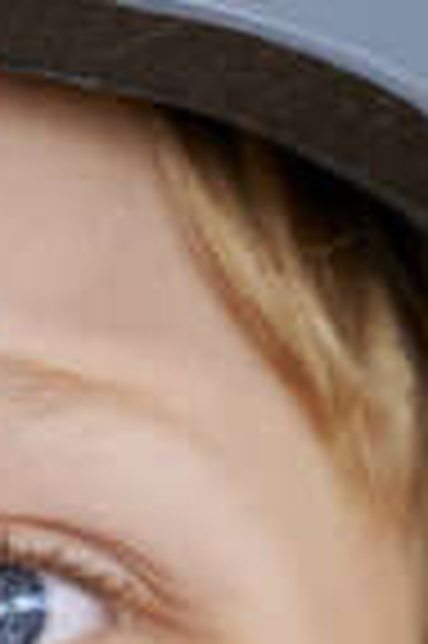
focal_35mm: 529
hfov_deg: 2.6
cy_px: 1175
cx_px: -279
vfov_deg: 3.9
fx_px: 9456
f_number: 3.2
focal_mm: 70
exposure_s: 1/500
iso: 800
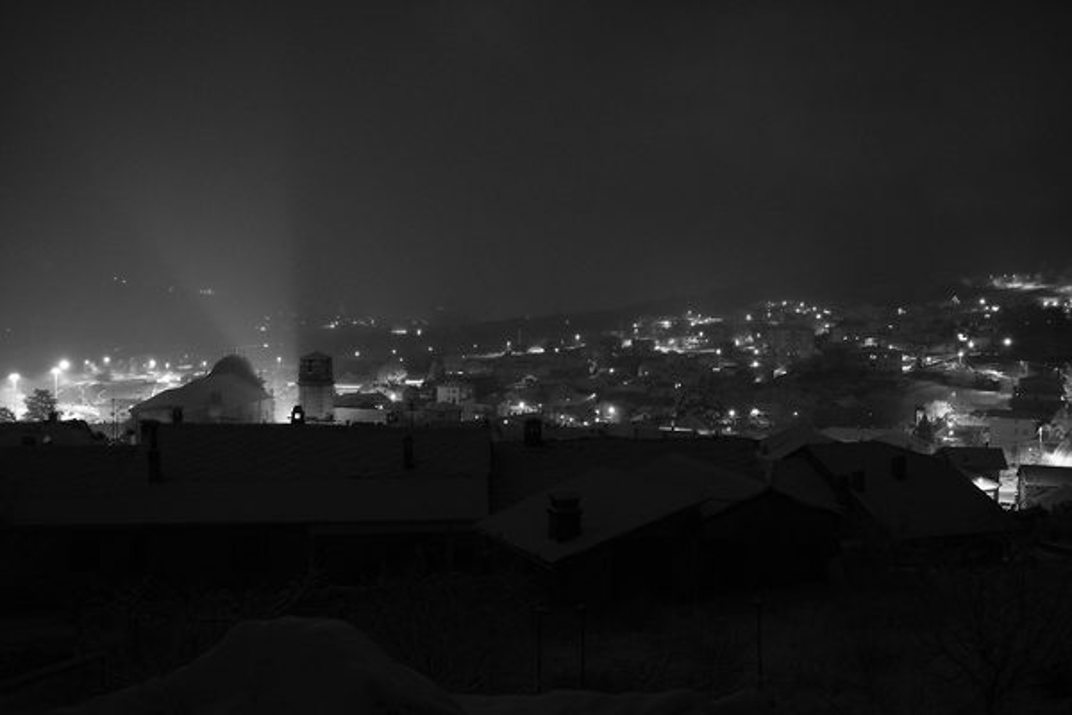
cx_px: 536
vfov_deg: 37.9
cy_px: 358
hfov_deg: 54.4
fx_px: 1042
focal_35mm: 35
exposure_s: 1/8
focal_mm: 23
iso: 3200
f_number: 2.8
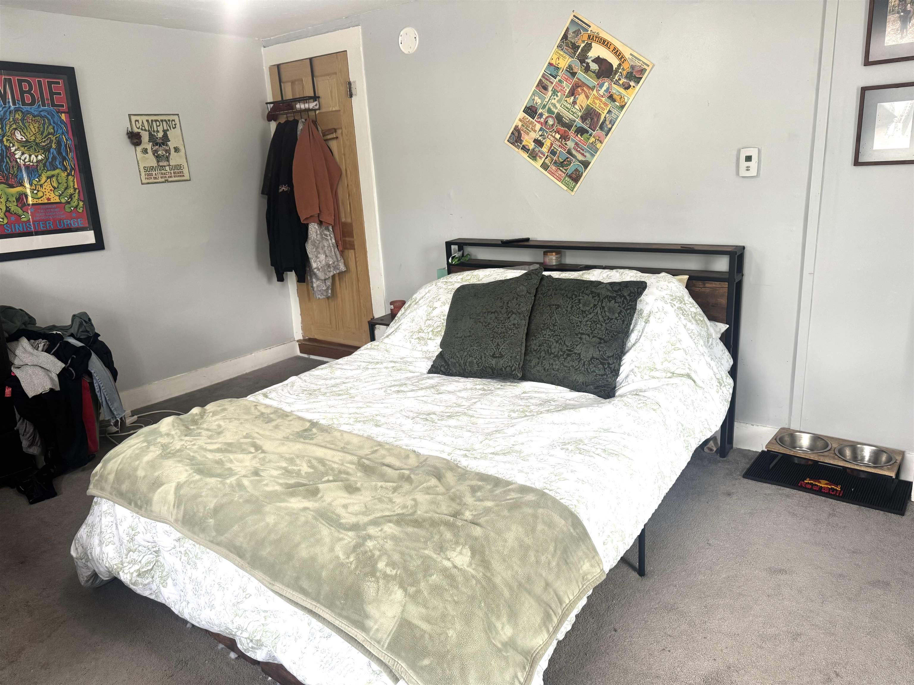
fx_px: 634
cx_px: 457
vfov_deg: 56.8
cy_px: 342
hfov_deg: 71.6
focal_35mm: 24
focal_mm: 6.76
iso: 160
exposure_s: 1/120
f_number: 1.78
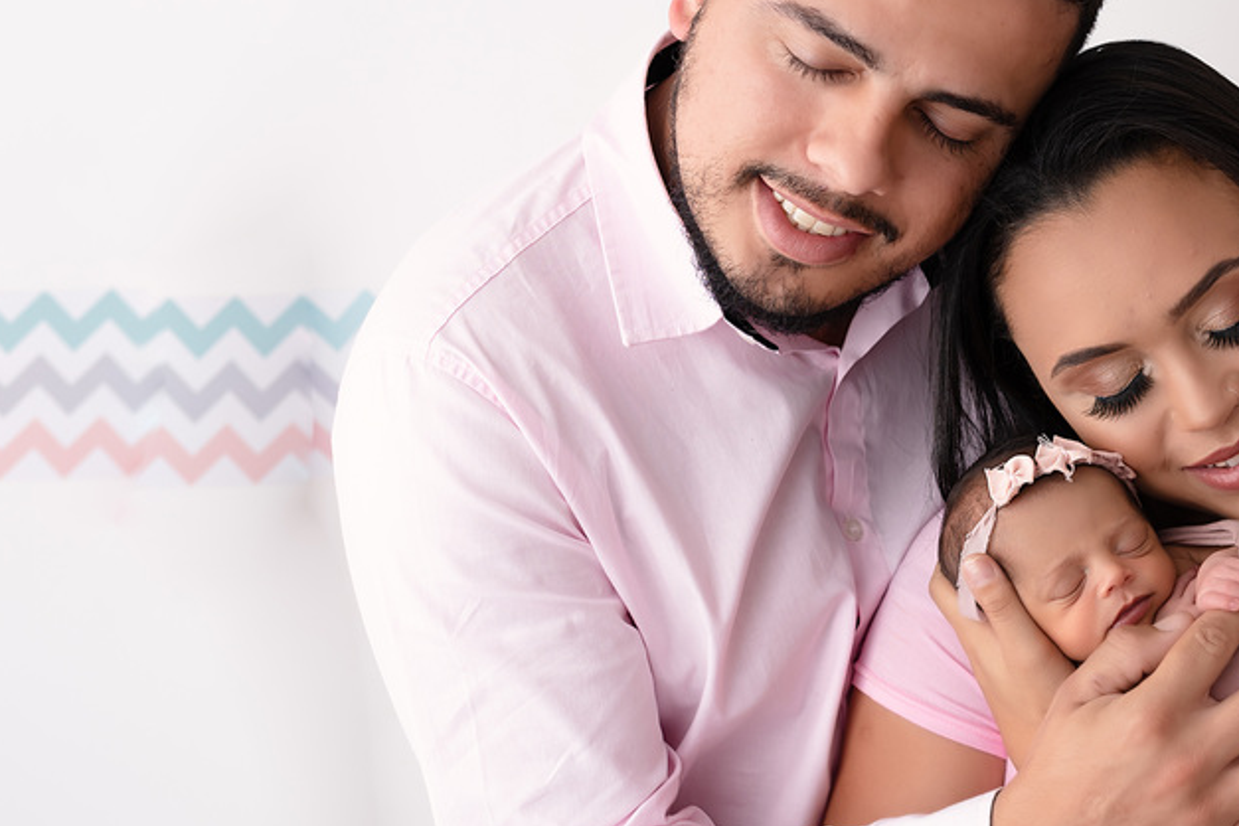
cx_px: 1047
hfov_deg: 29.2
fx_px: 2306
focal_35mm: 67
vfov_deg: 20.3
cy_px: 392
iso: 160
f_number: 4
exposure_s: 1/200
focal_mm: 35
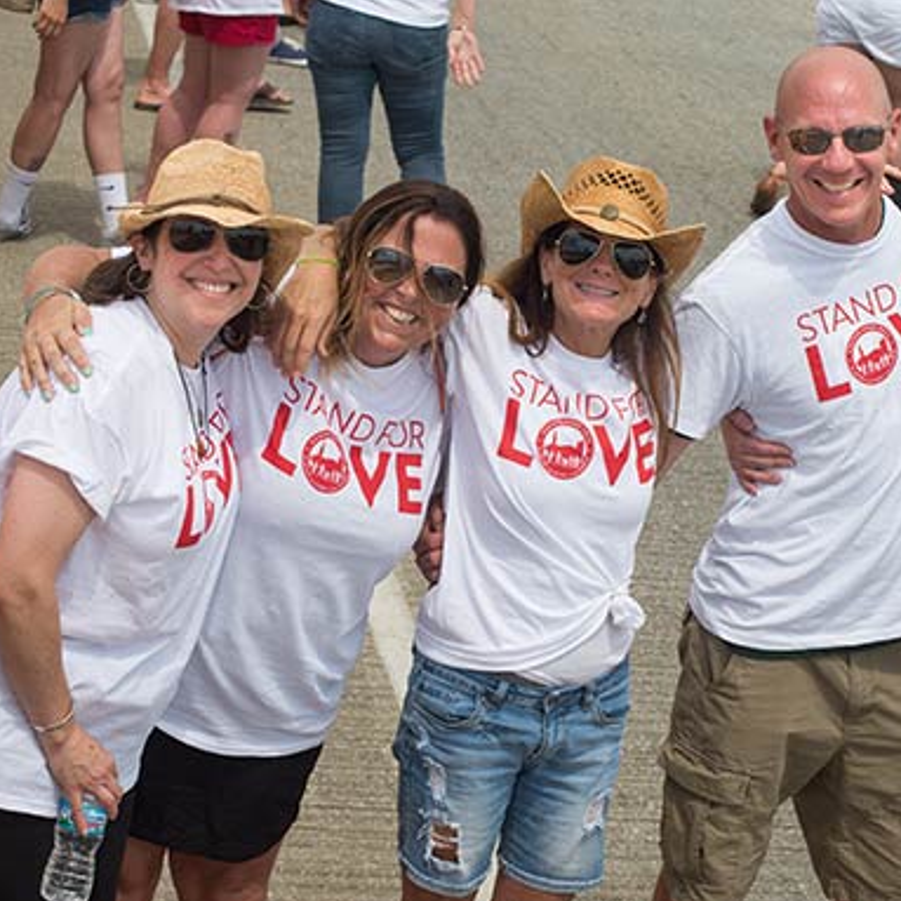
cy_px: 450
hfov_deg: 19.2
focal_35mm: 90
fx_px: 2650
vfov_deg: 19.3
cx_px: 586
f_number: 9.5
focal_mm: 70
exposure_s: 1/1500
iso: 320
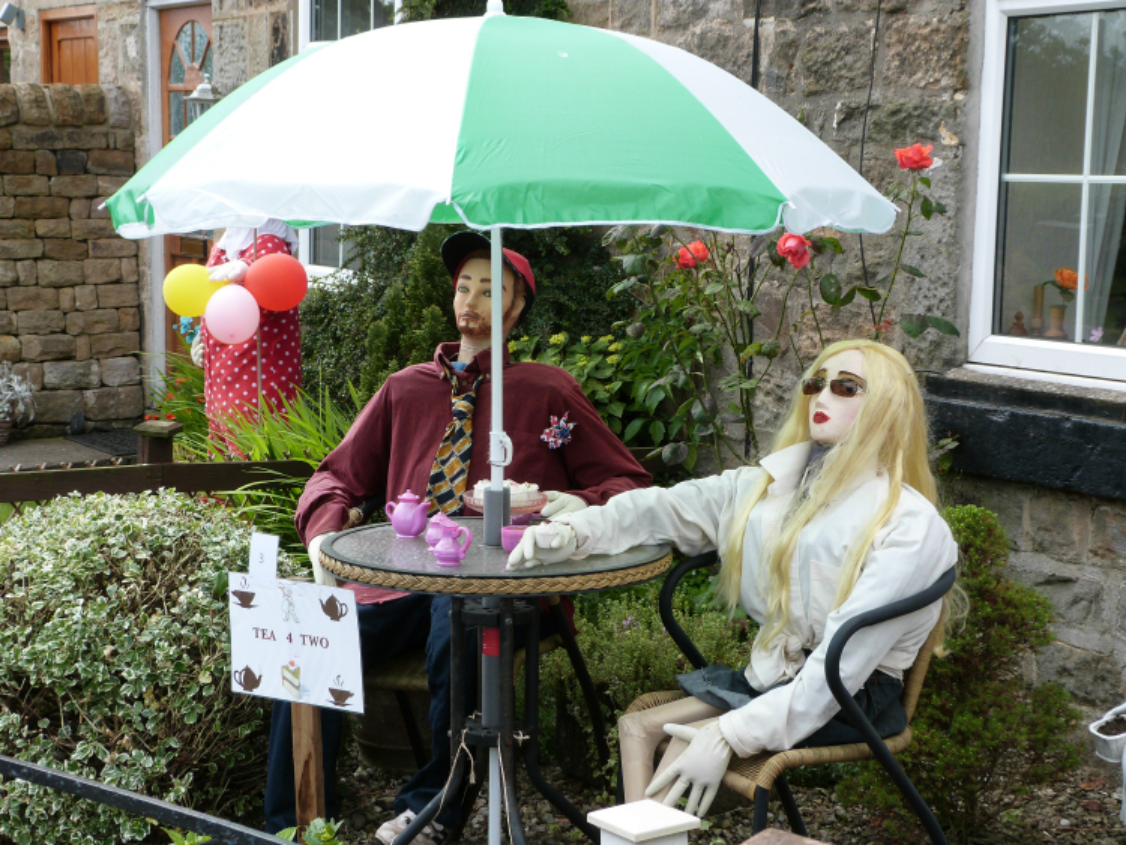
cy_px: 422
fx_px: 2082
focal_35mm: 64
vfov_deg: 22.9
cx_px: 563
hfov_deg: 30.3
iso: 100
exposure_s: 1/250
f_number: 4.5
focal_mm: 11.6
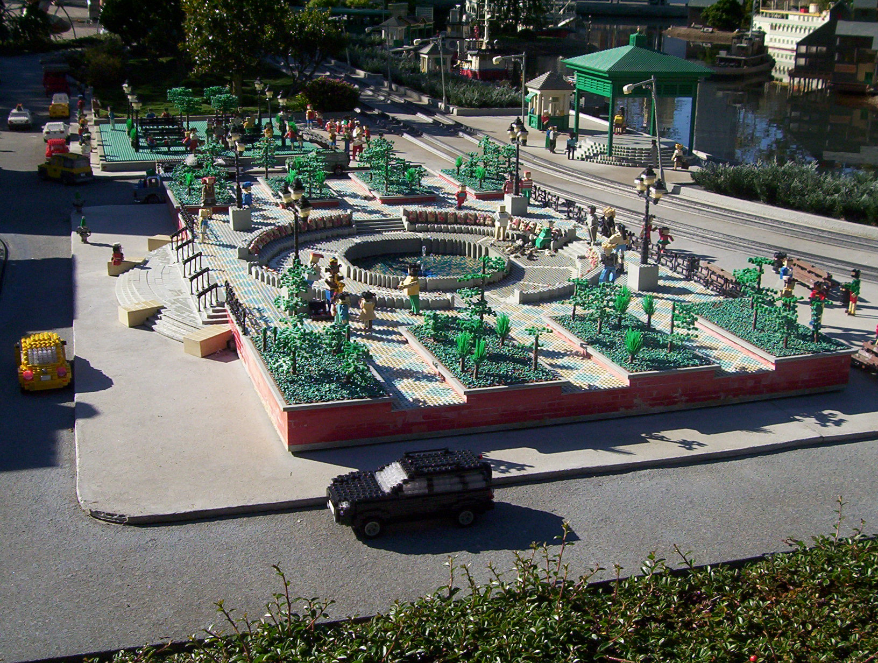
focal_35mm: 54
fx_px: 1373
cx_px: 439
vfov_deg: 27.1
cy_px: 332
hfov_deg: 35.5
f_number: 5.61
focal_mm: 7.1
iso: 100
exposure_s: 1/681
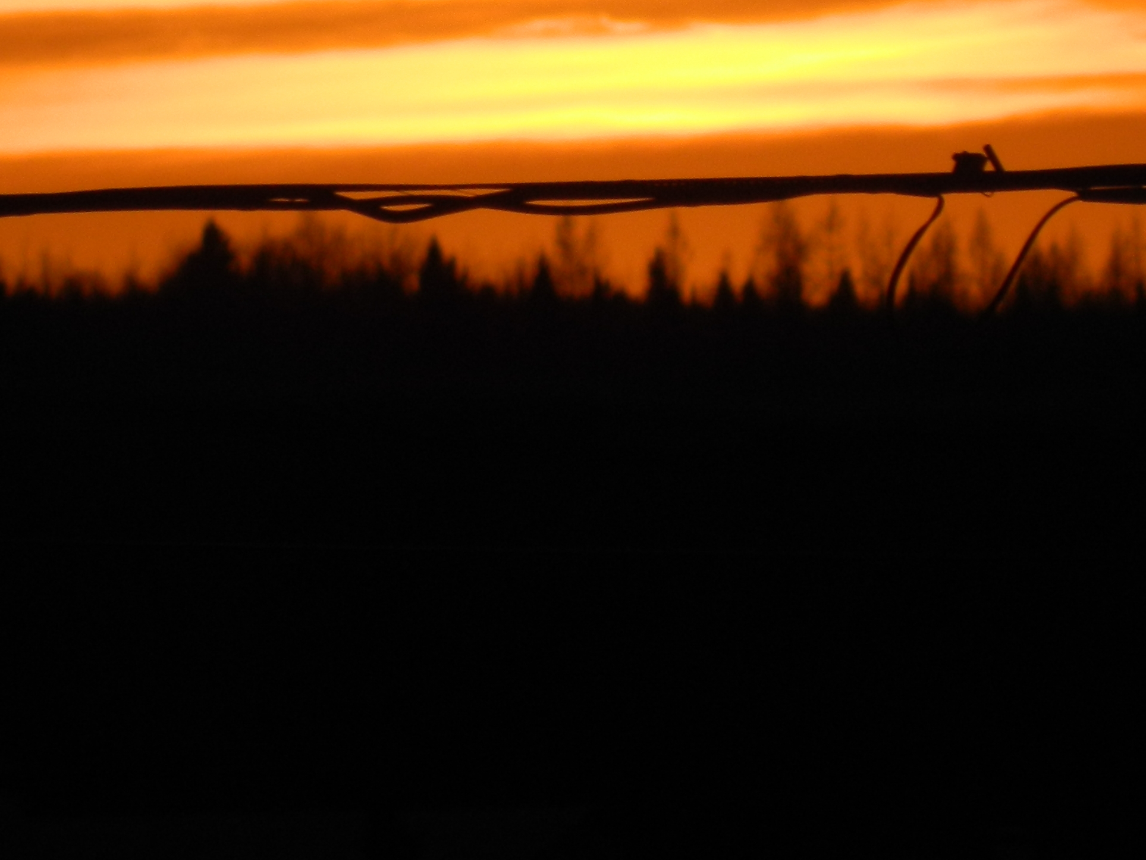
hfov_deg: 1.7
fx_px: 38963
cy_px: -49
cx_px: 629
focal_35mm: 1177
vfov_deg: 1.3
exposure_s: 1/200
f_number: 16.3
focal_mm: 94.5
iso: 80
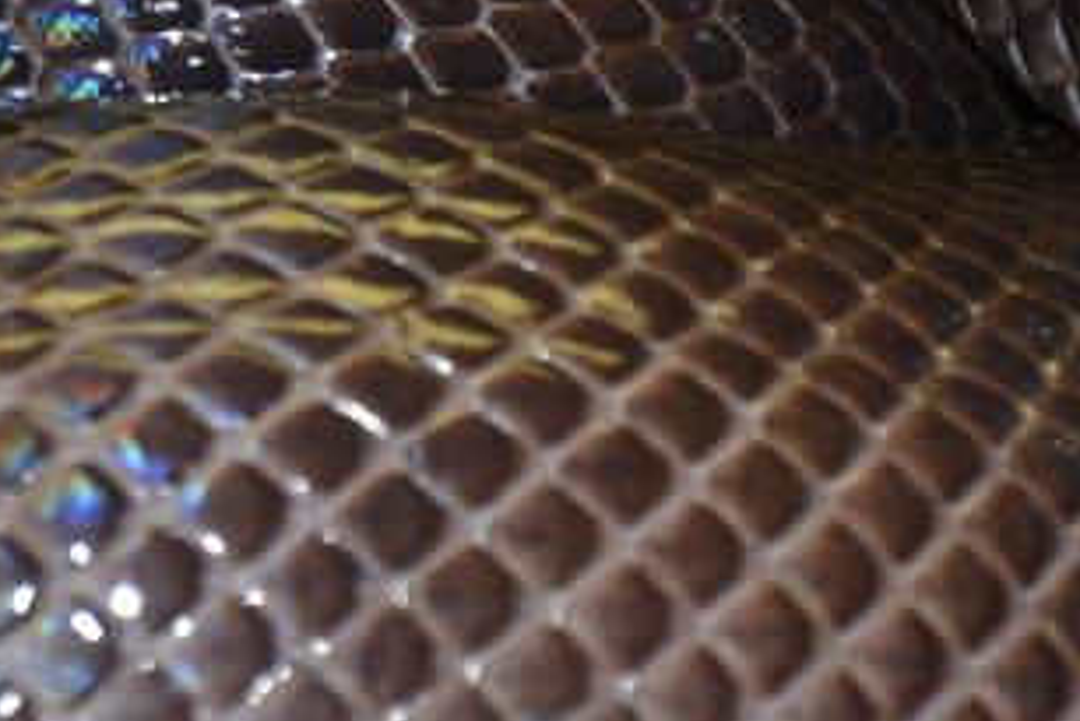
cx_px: -464
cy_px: -76
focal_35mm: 821
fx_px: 24629
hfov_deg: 2.5
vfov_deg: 1.7
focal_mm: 105
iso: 400
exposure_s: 1/60
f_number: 5.6
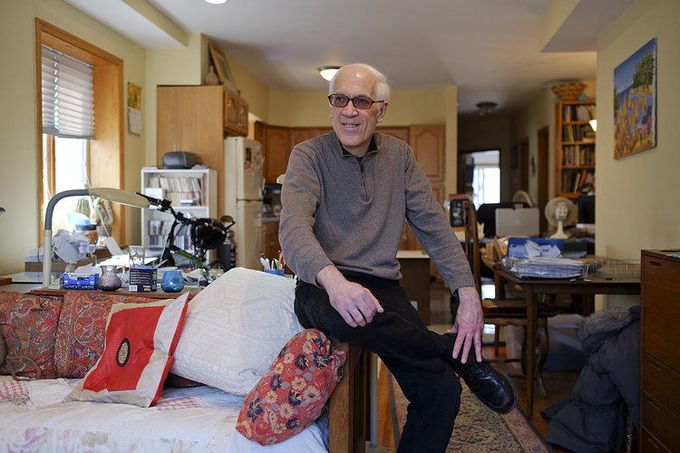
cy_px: 226
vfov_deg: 37.9
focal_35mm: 35
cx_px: 340
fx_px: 661
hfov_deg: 54.4
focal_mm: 23
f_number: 1.8
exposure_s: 1/180
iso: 400
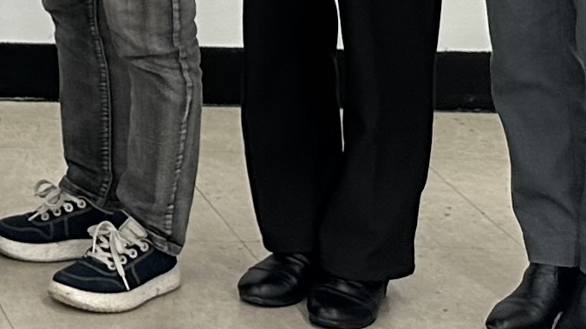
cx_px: -602
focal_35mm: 156
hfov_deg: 12.2
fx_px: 2424
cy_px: -731
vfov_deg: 6.8
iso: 64
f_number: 1.78
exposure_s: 1/120
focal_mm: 6.86
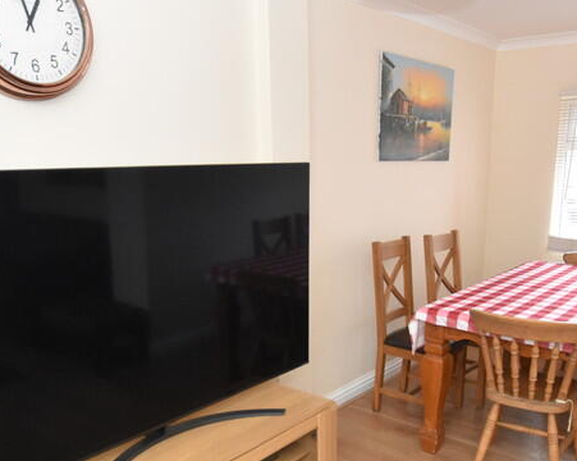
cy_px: 313
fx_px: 546
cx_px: 302
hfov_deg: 55.7
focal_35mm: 32
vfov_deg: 45.0
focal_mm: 10
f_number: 4
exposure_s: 1/60
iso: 1800
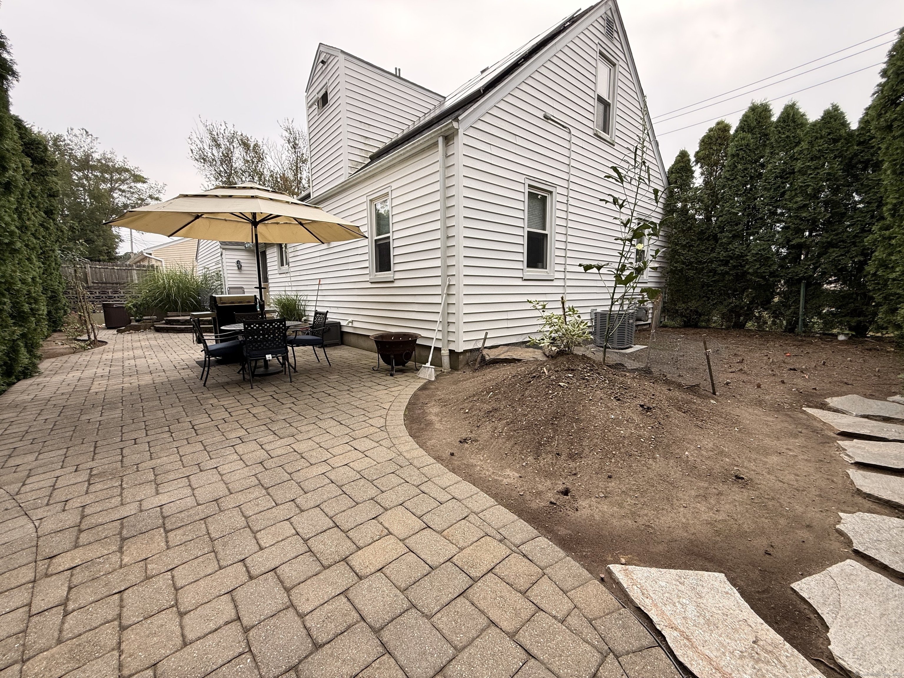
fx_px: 366
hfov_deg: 102.1
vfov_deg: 85.7
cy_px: 339
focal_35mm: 14
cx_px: 452
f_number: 2.2
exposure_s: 1/353
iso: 50
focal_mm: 2.22
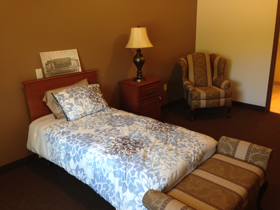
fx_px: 267
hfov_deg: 55.4
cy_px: 105
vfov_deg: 42.9
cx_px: 140
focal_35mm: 33
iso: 80
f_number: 2.4
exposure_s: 1/20
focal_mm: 4.12
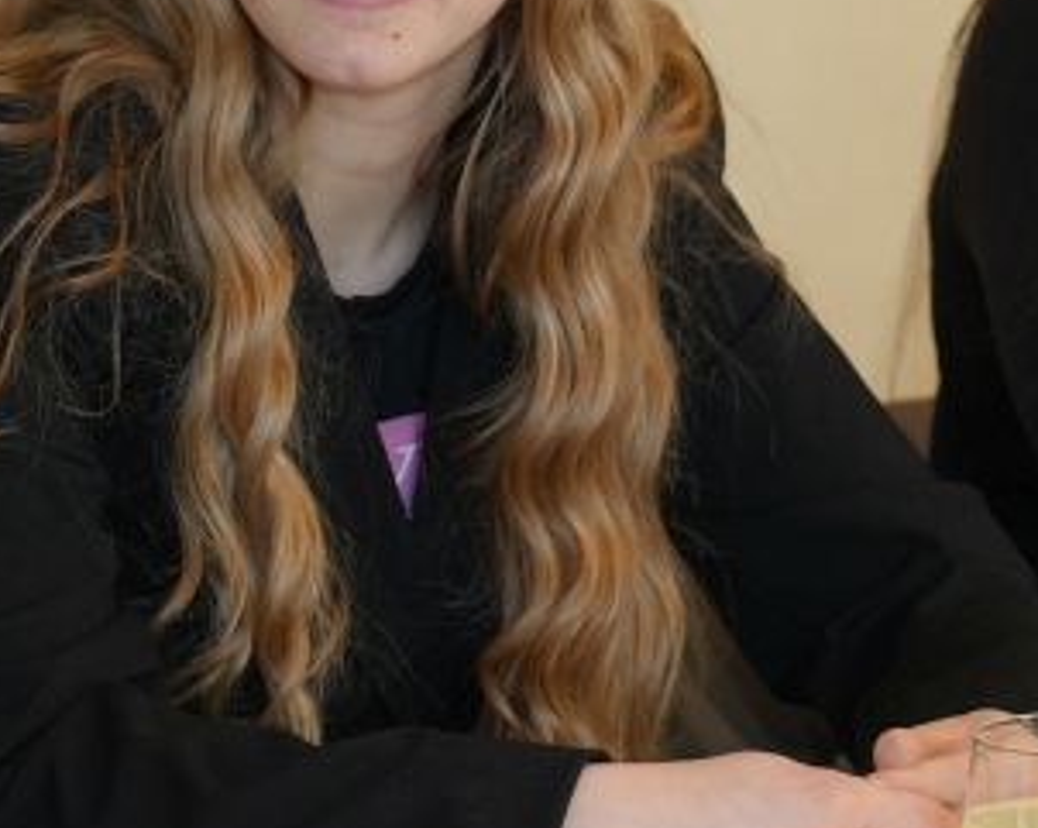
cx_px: 852
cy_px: 184
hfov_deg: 8.1
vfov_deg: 6.5
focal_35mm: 239
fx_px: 7335
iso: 2000
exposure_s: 1/160
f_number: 4
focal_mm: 75
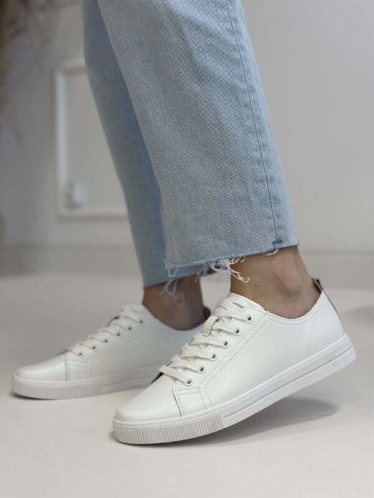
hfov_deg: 30.3
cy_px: 249
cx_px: 187
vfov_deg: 39.7
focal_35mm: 48
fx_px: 691
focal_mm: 6.86
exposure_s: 1/114
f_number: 1.78
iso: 80
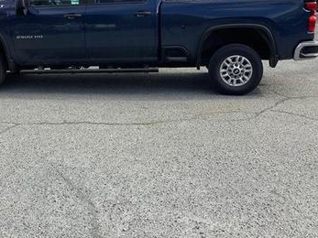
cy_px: 67
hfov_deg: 42.0
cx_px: 133
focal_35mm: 45
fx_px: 413
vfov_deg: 31.7
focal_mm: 3.3
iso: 25
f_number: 2.4
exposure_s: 1/708
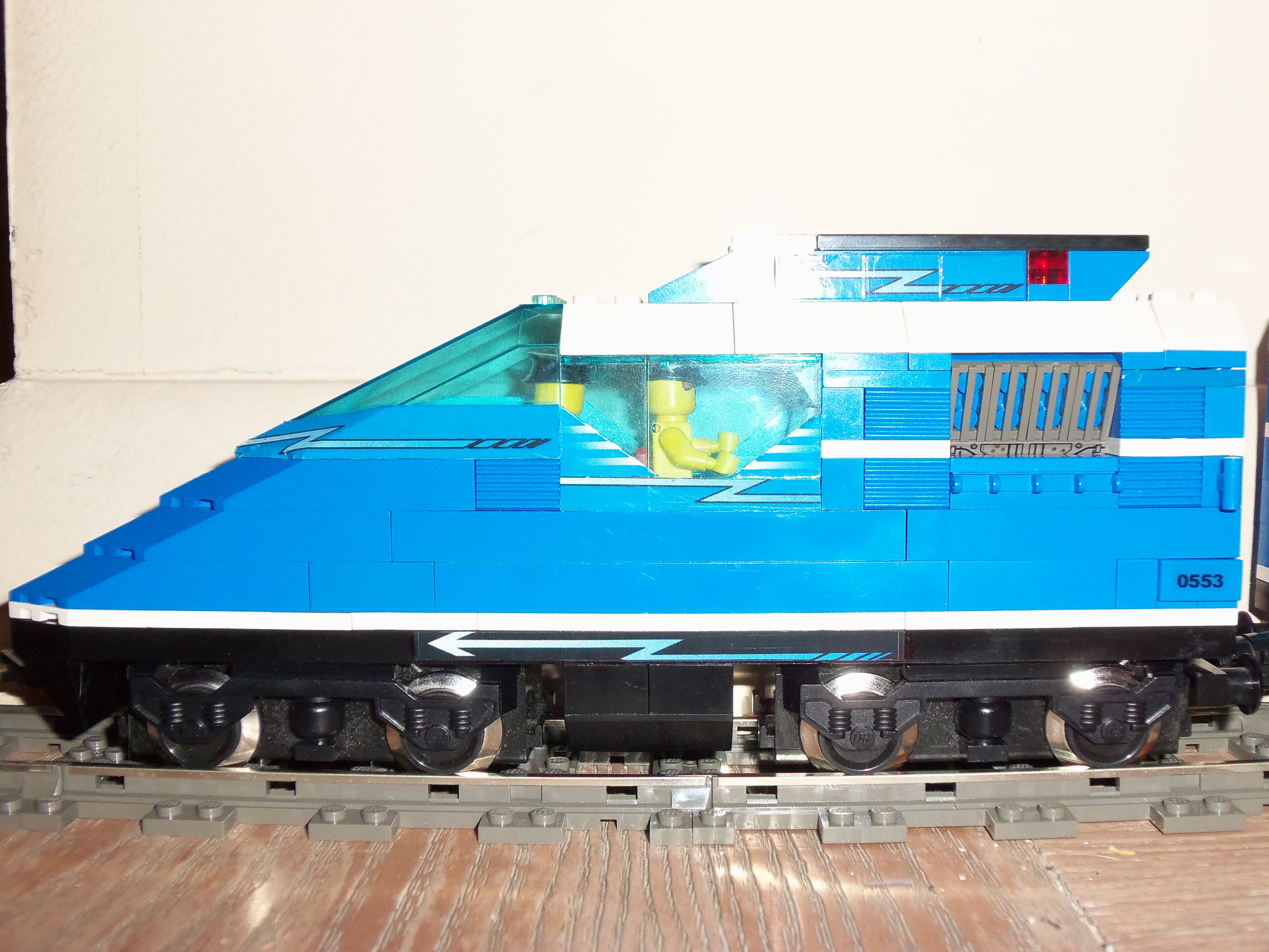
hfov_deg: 50.1
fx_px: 1356
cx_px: 634
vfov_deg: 38.7
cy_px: 476
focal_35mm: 37
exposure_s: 1/60
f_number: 3.6
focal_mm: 6.7
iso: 200
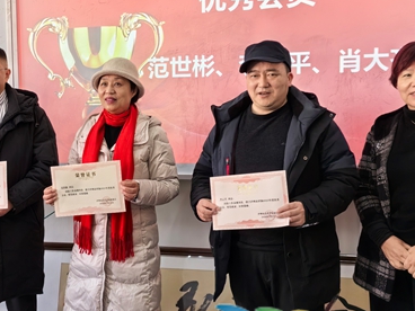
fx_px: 563
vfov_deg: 30.9
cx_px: 116
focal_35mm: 47
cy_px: 148
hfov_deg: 39.6
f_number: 1.9
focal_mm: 5.52
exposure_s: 1/100
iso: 80
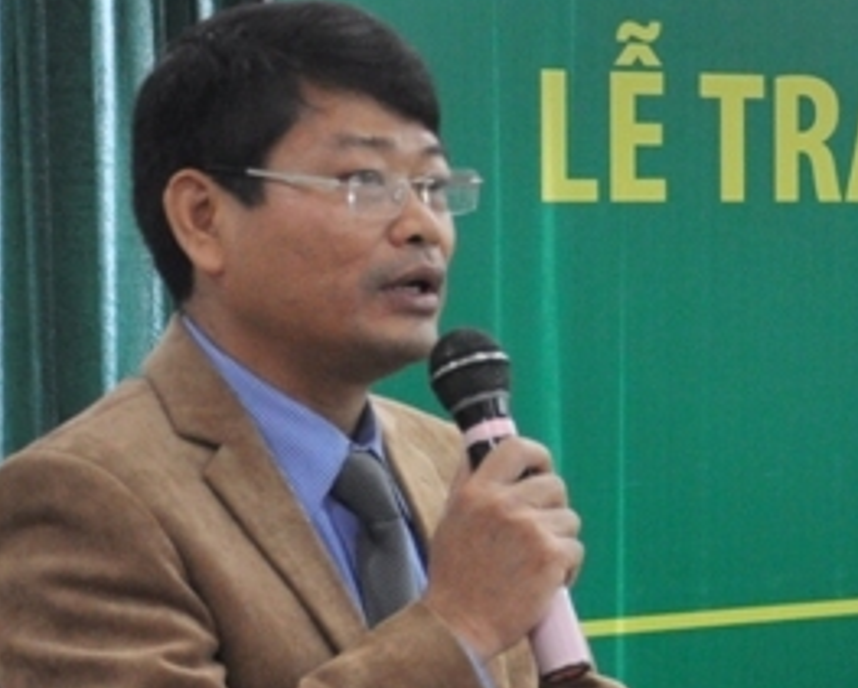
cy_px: 450
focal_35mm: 175
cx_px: 675
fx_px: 4449
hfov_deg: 11.0
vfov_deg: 8.8
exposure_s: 1/60
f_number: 4.2
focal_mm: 32
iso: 800
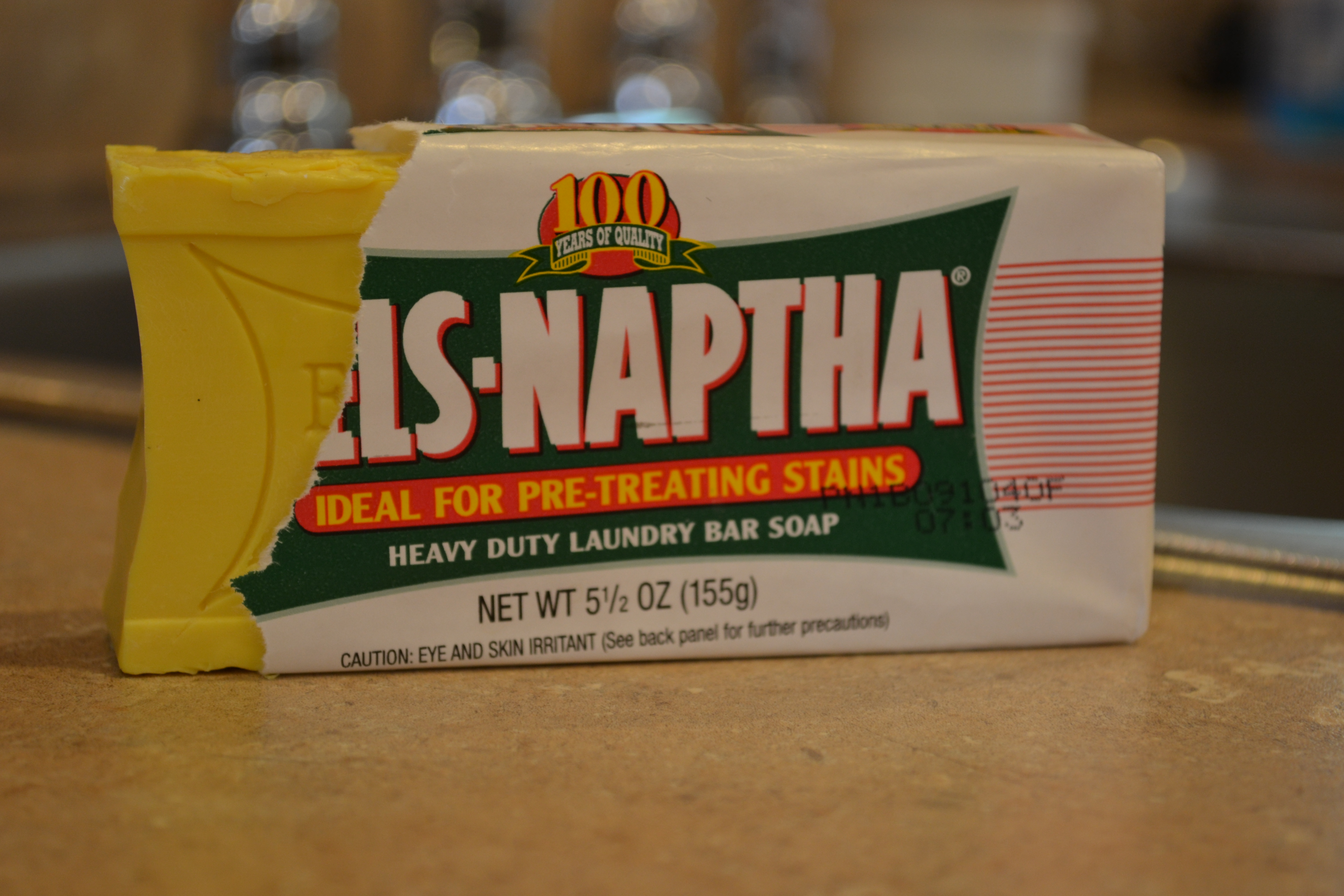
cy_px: 448
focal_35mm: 82
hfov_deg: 24.6
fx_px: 3080
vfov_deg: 16.6
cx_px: 672
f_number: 5.6
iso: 400
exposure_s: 1/20
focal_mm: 55
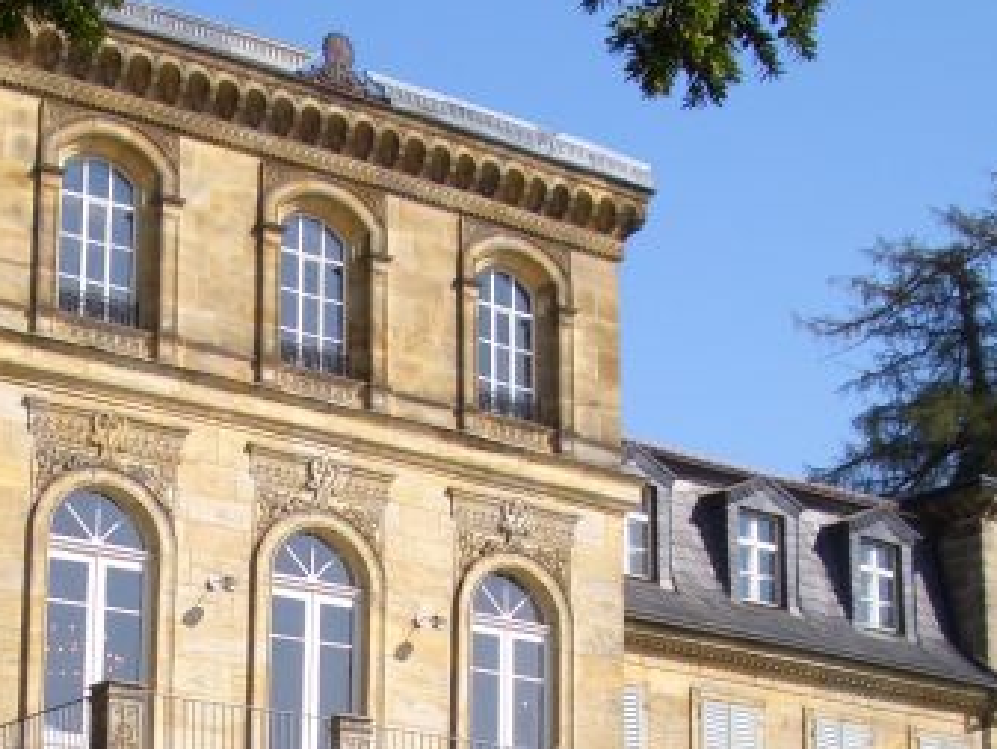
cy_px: 832
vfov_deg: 17.2
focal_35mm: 83
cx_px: 257
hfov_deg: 23.3
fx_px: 2391
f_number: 4.3
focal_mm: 5.8
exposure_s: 1/320
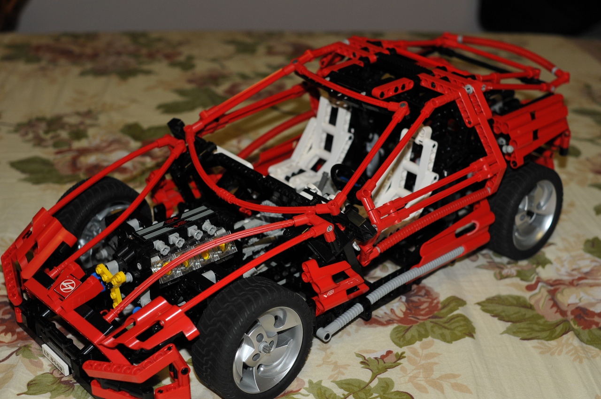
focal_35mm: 52
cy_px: 200
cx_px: 300
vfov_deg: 25.7
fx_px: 875
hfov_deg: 37.9
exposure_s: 1/60
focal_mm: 35
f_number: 4.5
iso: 320
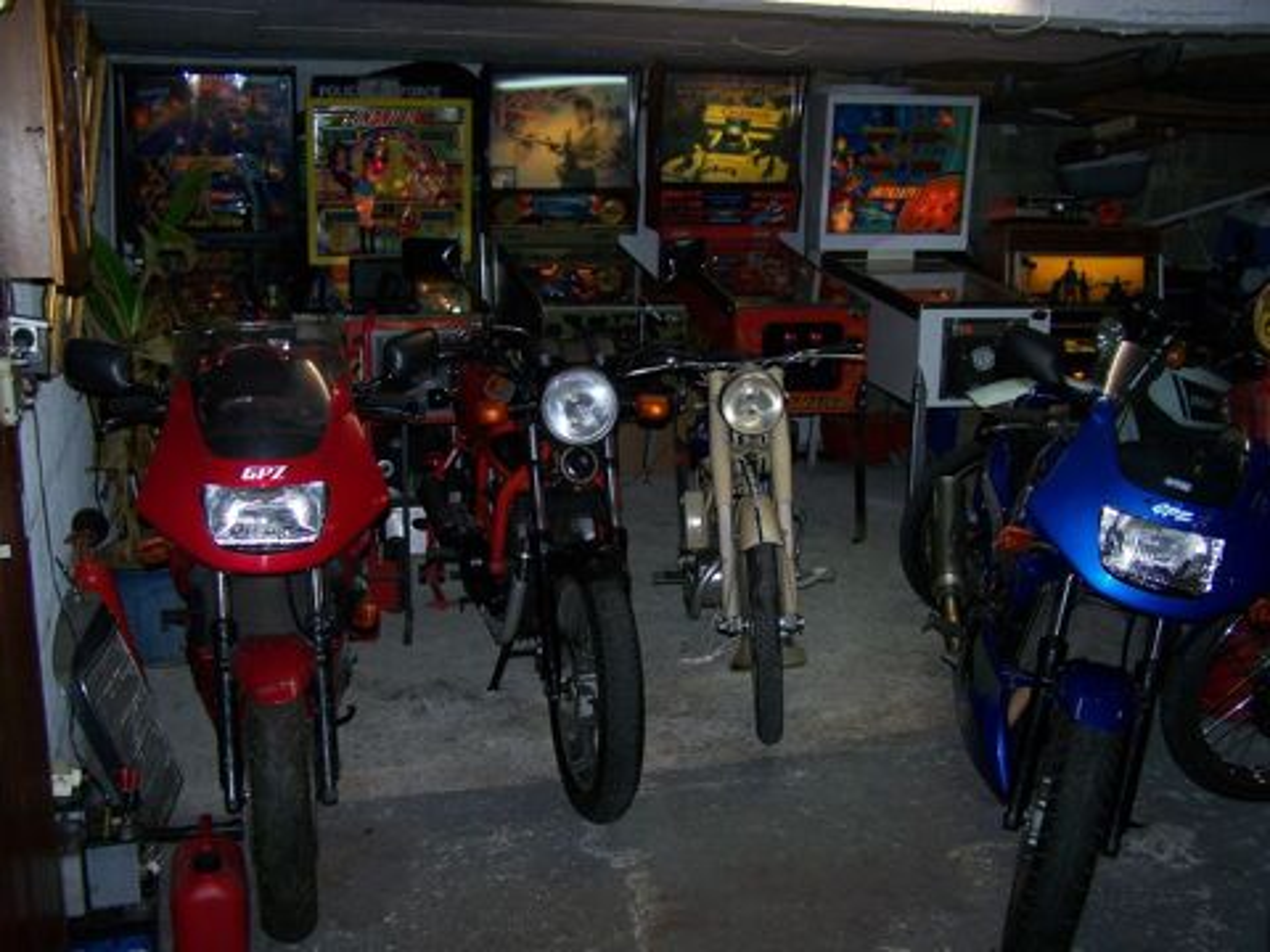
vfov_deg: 37.7
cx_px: 635
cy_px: 476
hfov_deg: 49.0
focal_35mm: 38
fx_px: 1394
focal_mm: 6.3
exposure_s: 1/60
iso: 80
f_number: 2.8
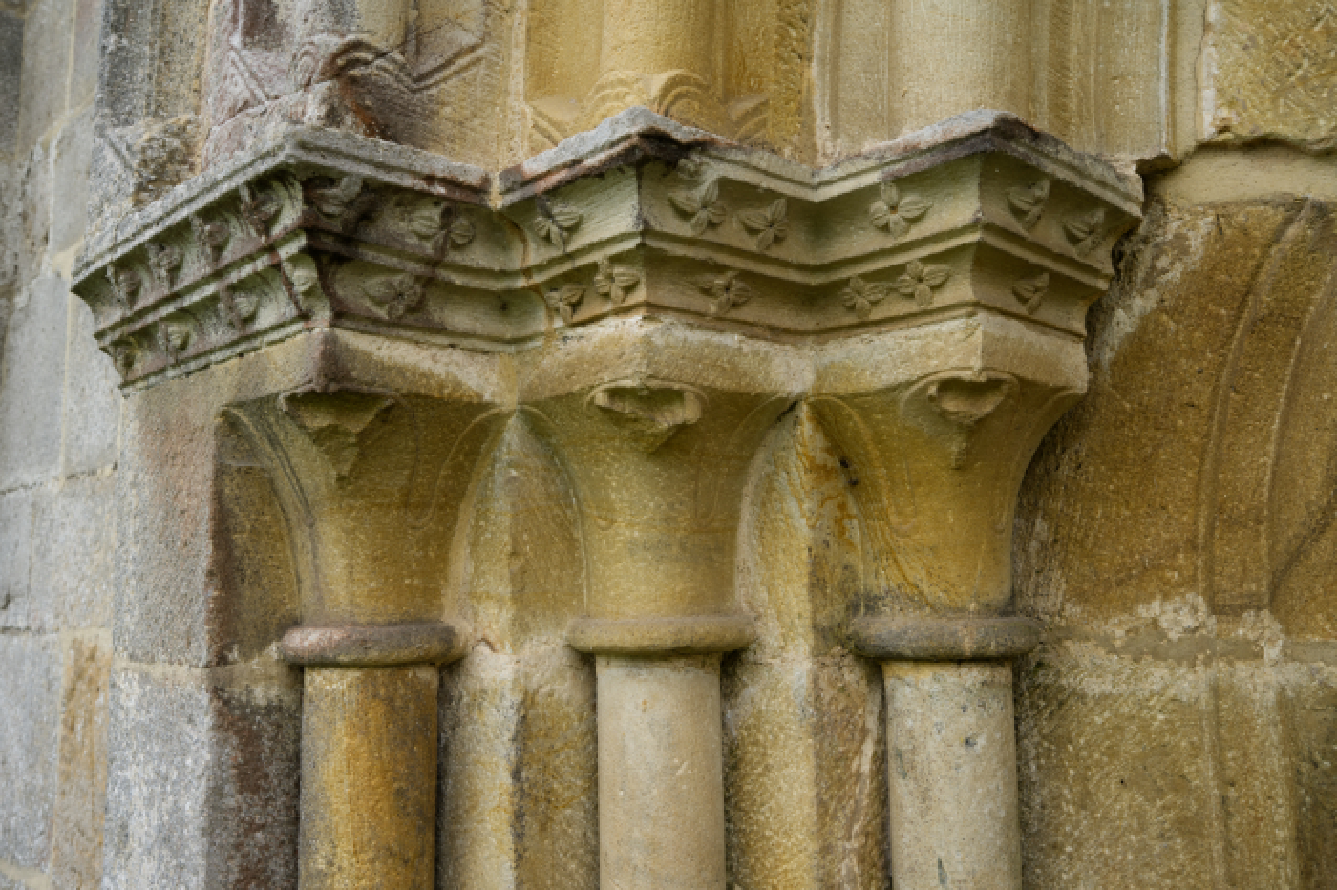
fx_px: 1114
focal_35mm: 30
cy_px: 445
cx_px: 668
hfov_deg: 62.0
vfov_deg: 43.6
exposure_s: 1/60
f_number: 7.1
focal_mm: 30
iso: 100
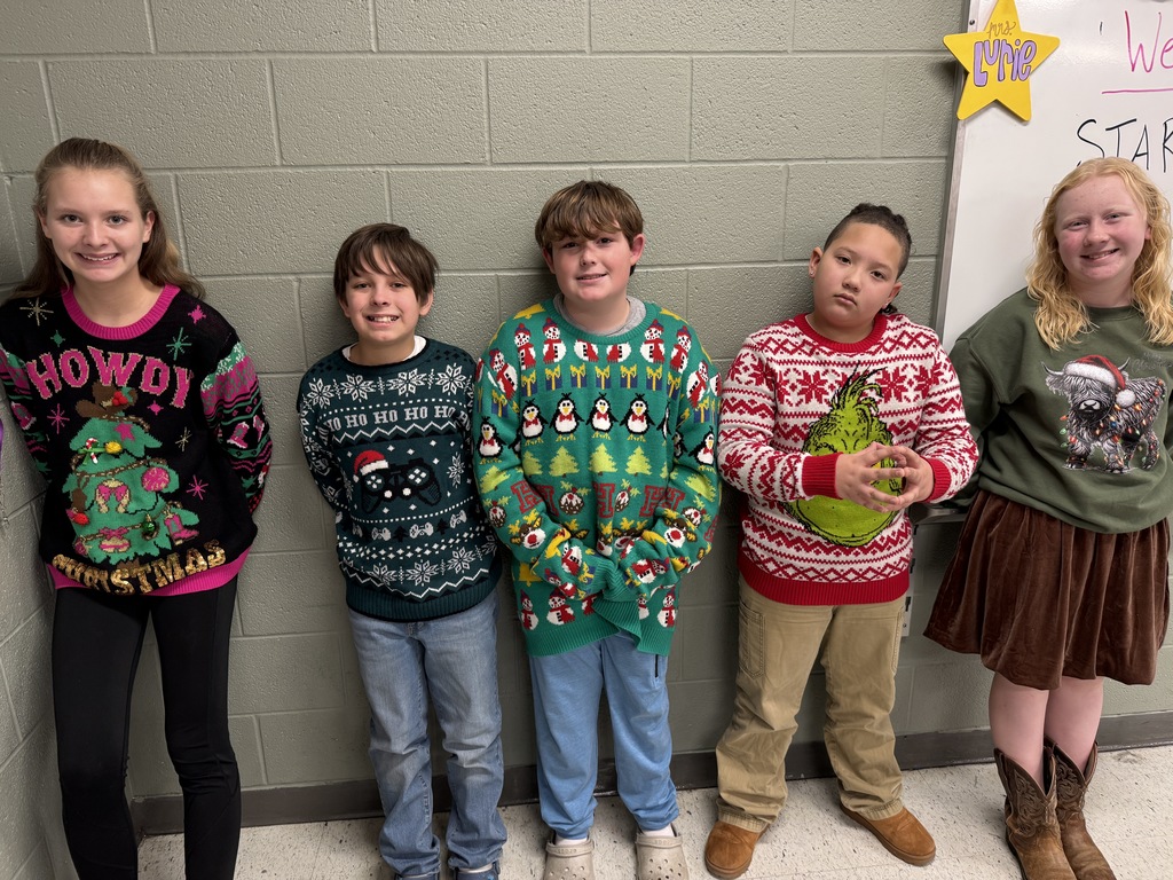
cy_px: 440
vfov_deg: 56.8
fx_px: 813
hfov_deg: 71.6
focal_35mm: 24
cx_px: 586
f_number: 1.78
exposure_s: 1/60
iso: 125
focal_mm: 6.76
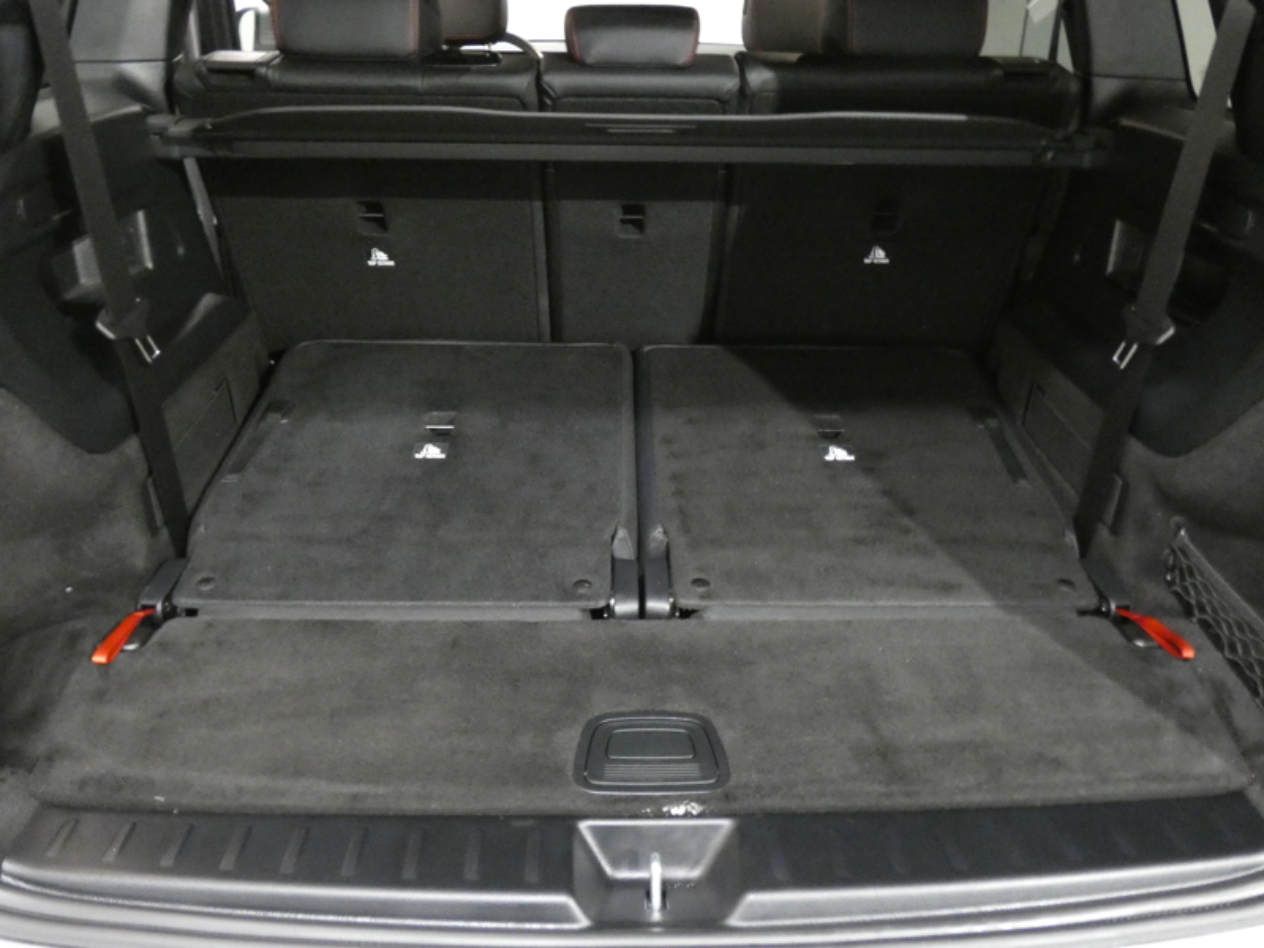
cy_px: 474
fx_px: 1022
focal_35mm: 28
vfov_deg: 49.7
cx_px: 632
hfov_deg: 63.4
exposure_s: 1/13
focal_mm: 5
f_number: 3.2
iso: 1600
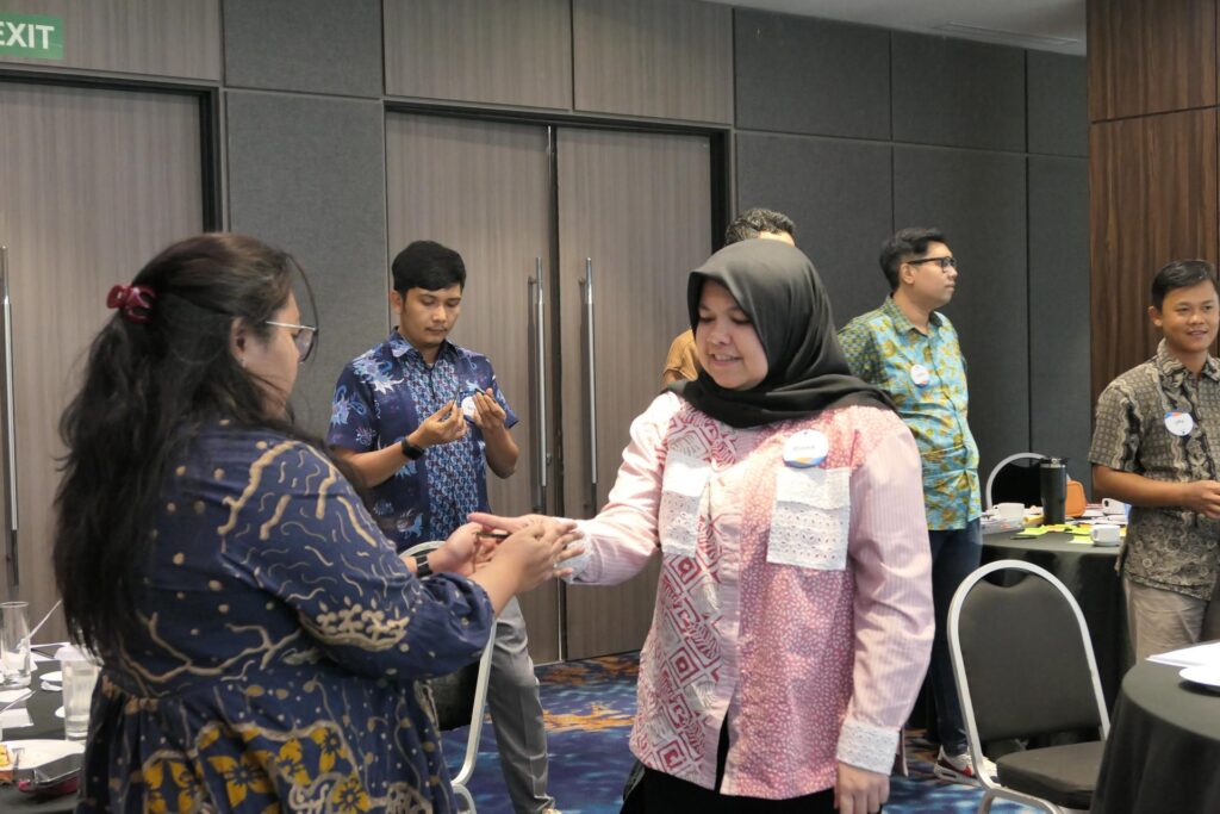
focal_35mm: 50
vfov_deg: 27.0
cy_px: 407
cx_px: 610
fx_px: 1695
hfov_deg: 39.6
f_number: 2.8
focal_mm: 18.3
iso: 1600
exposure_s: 1/80
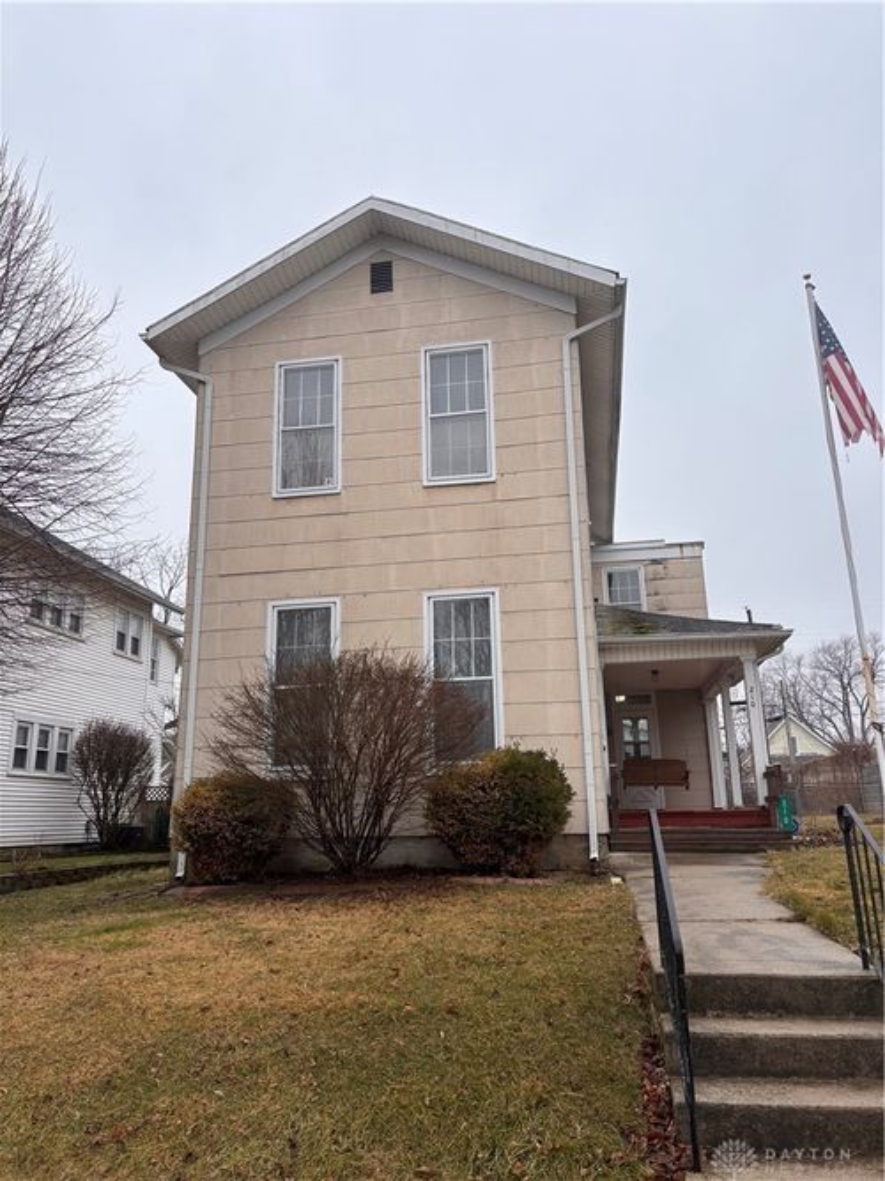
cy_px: 590
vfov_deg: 67.3
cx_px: 442
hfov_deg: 53.0
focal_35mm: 26
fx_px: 887
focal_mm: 5.96
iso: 50
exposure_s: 1/1263
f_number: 1.6
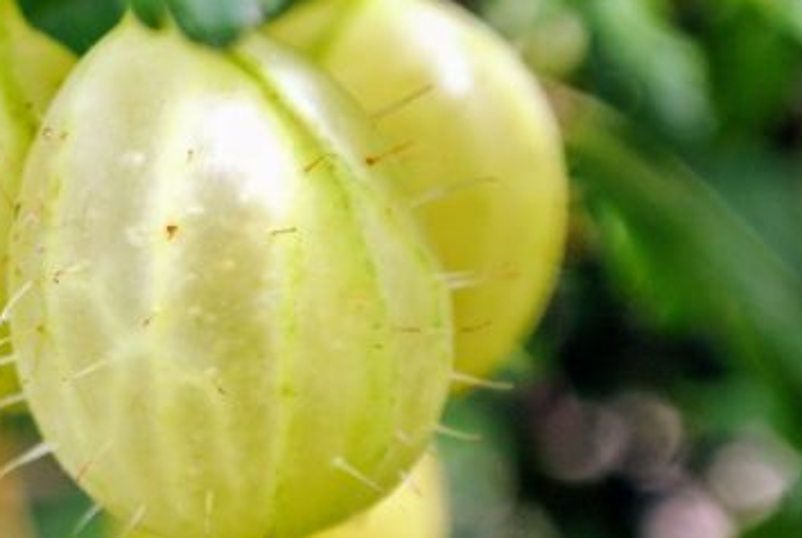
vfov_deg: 7.9
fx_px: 3905
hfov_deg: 11.6
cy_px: 283
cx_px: 41
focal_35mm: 175
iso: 180
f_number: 5.6
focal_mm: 30
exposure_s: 1/125
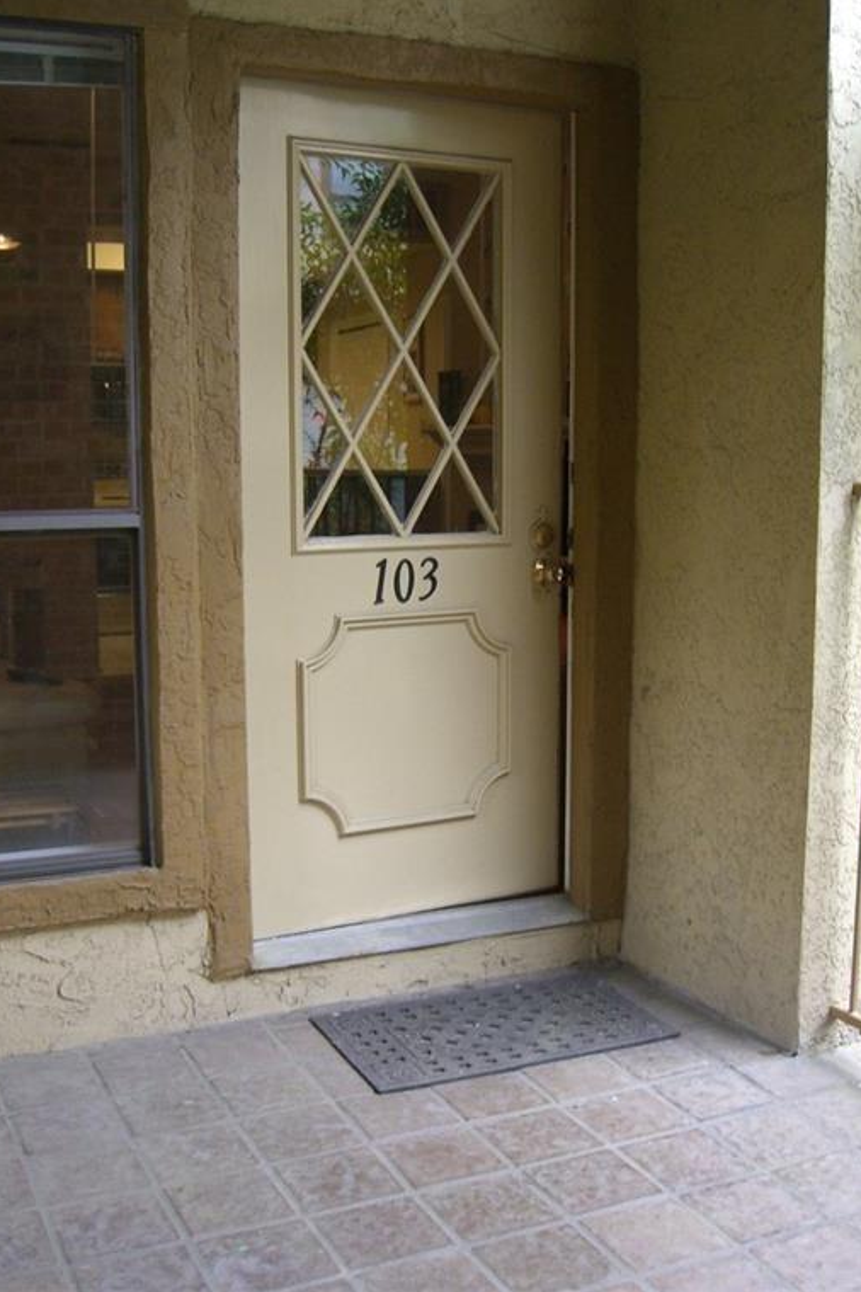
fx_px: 1435
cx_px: 444
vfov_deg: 48.5
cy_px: 640
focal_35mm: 40
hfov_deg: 33.4
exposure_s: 1/80
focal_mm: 7.9
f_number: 2.8
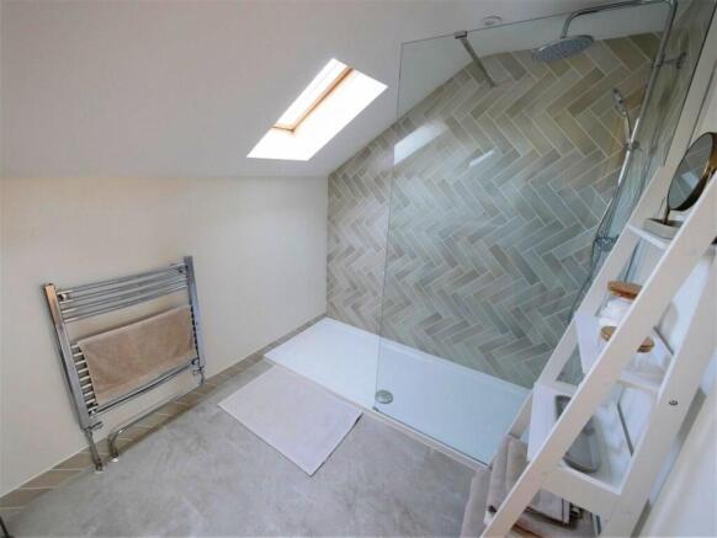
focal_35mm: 14
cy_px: 269
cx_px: 358
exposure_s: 1/60
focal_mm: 7
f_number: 4
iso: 800
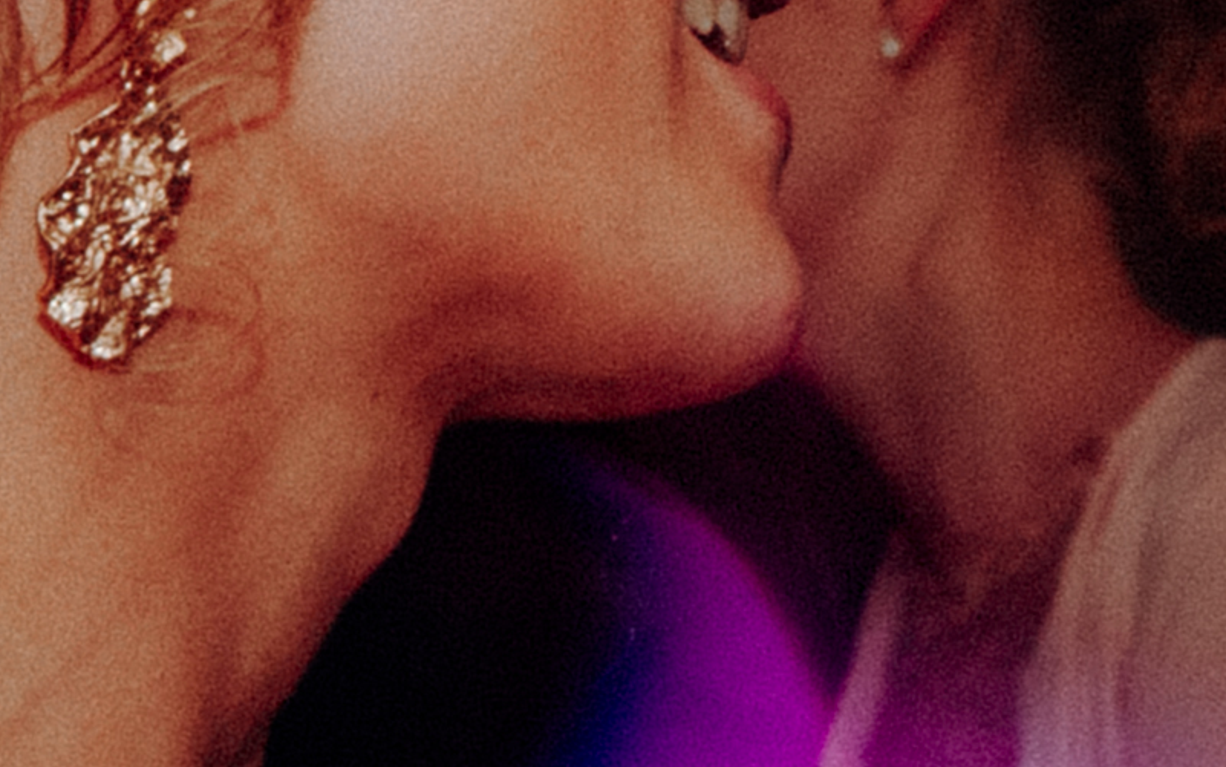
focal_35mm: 343
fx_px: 11463
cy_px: 1110
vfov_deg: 3.8
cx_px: 1959
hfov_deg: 6.0
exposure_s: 1/4
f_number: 8
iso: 200
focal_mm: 25
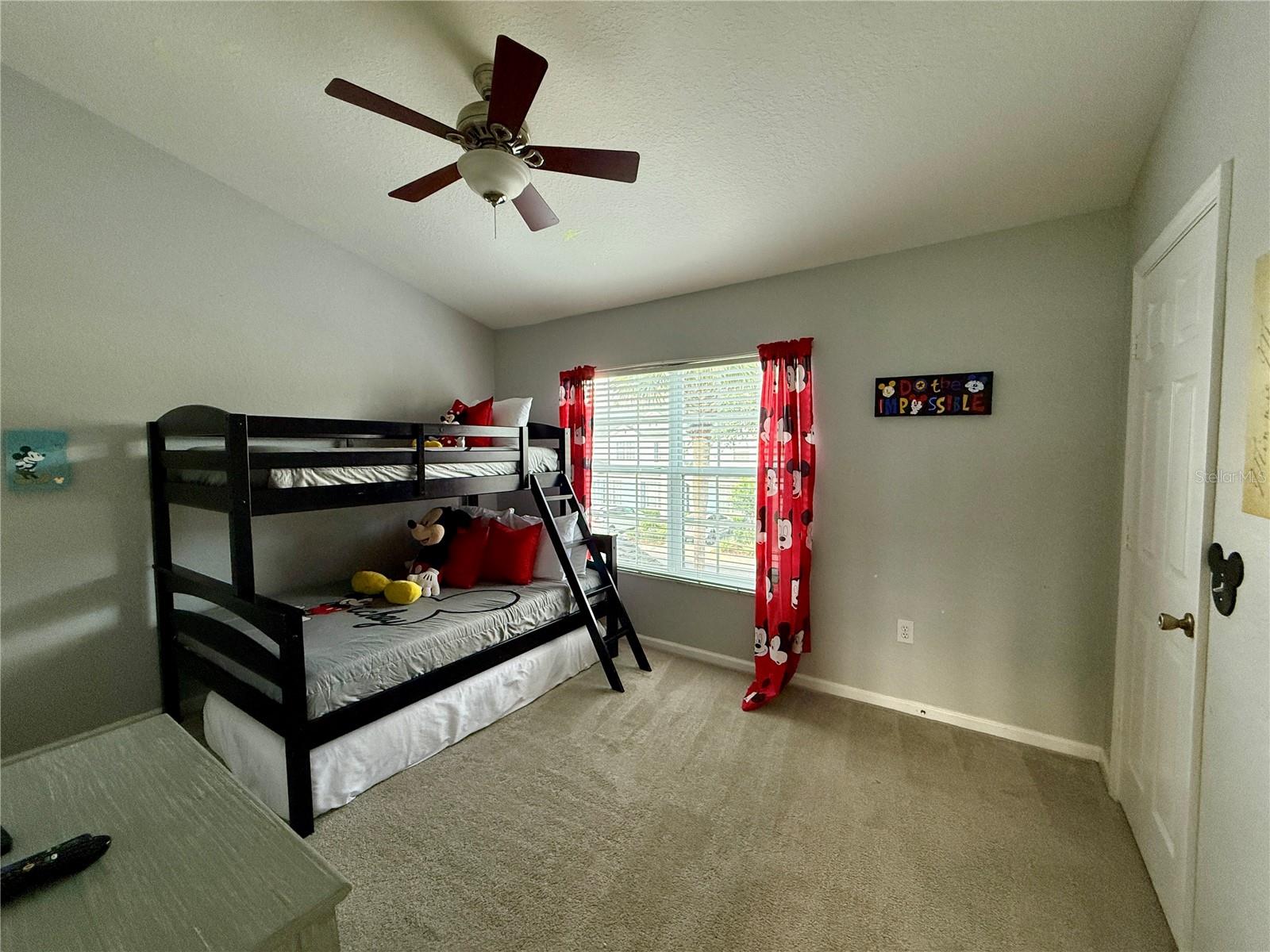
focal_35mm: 14
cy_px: 476
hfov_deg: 102.1
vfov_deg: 85.7
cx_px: 635
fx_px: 514
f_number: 2.2
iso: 250
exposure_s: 1/99
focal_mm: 2.22
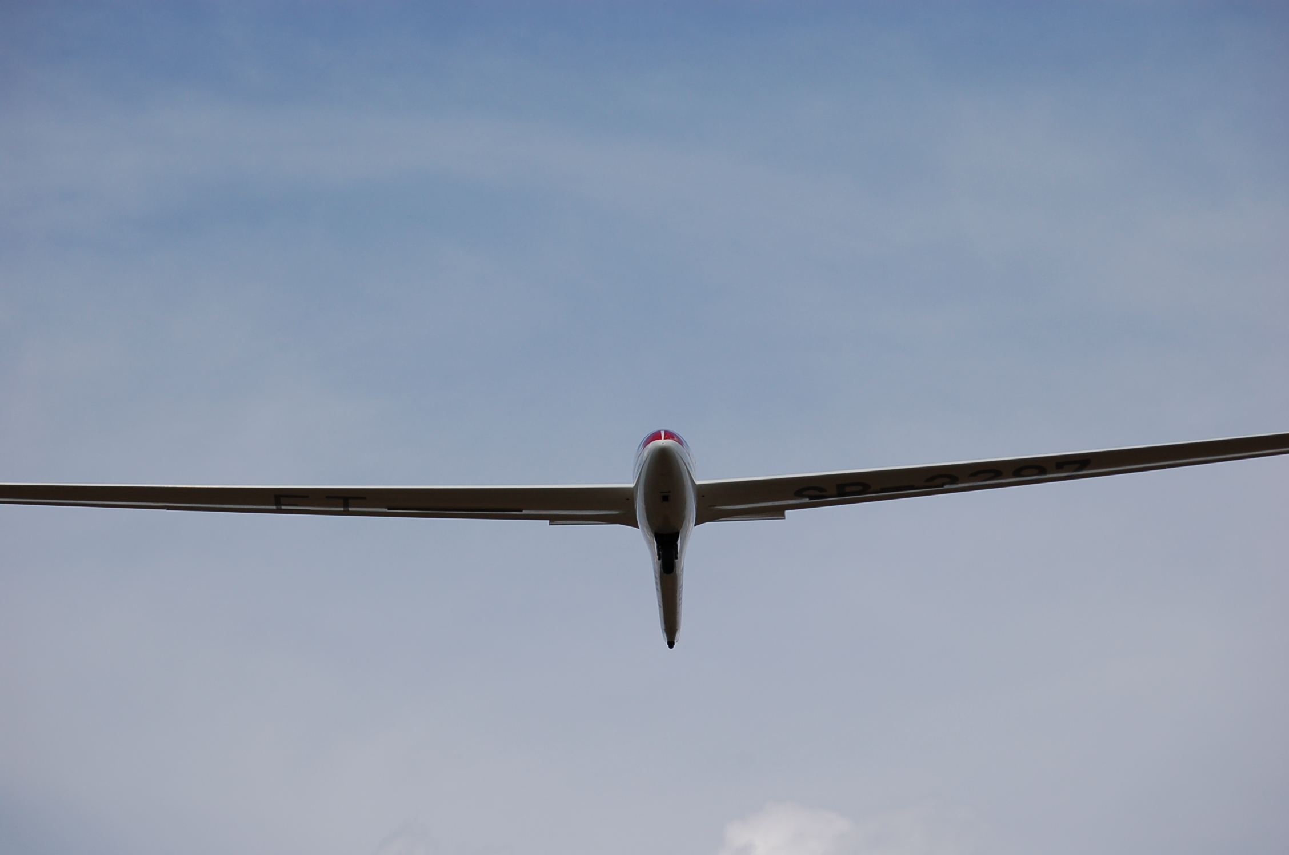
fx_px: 6005
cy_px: 428
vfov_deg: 8.1
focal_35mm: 168
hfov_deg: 12.3
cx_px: 644
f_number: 9
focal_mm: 112
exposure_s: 1/1250
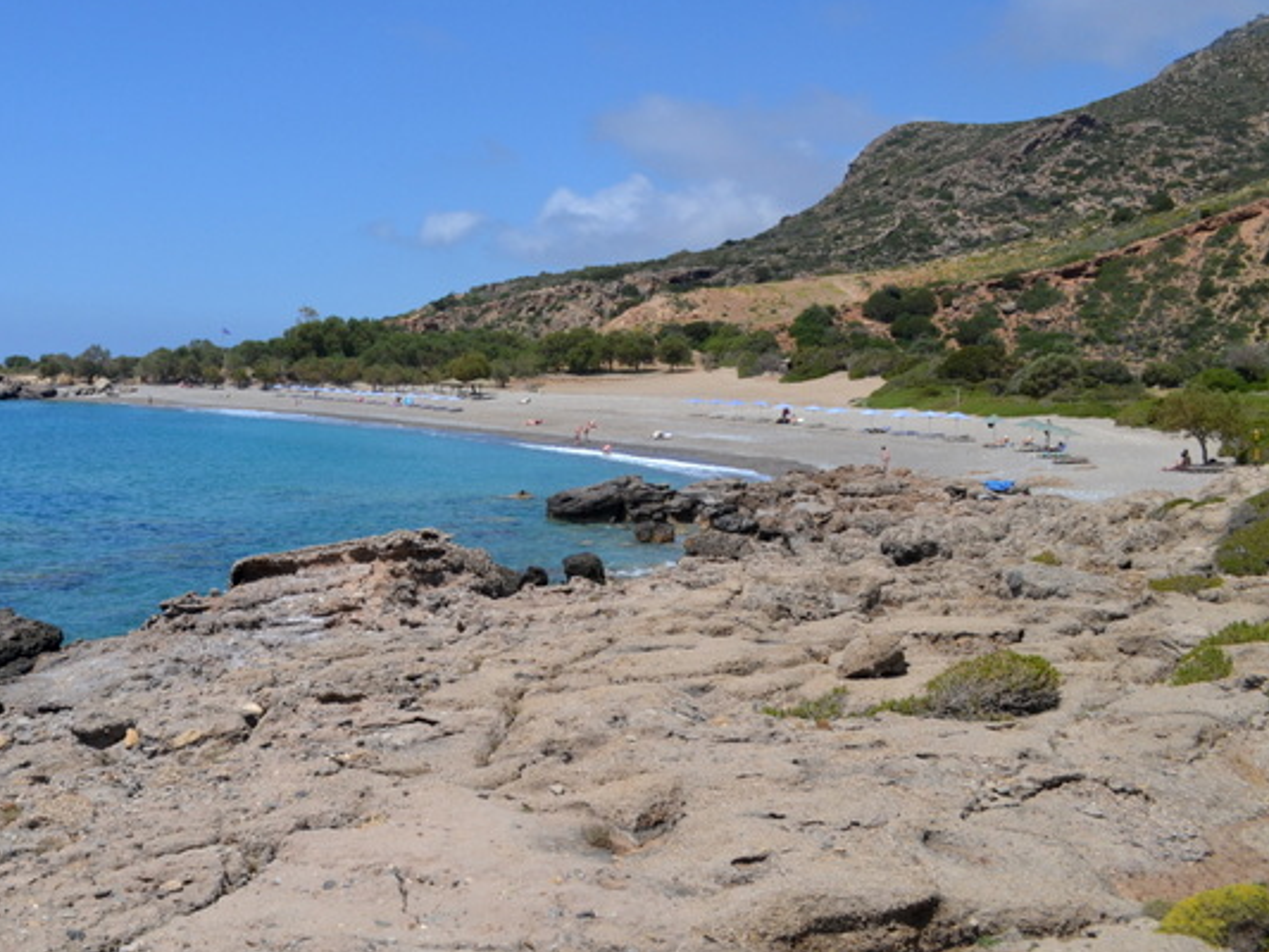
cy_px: 338
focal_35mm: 39
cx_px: 357
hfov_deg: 46.5
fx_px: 1430
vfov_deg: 36.5
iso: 400
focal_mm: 18
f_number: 6.3
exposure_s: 1/1600
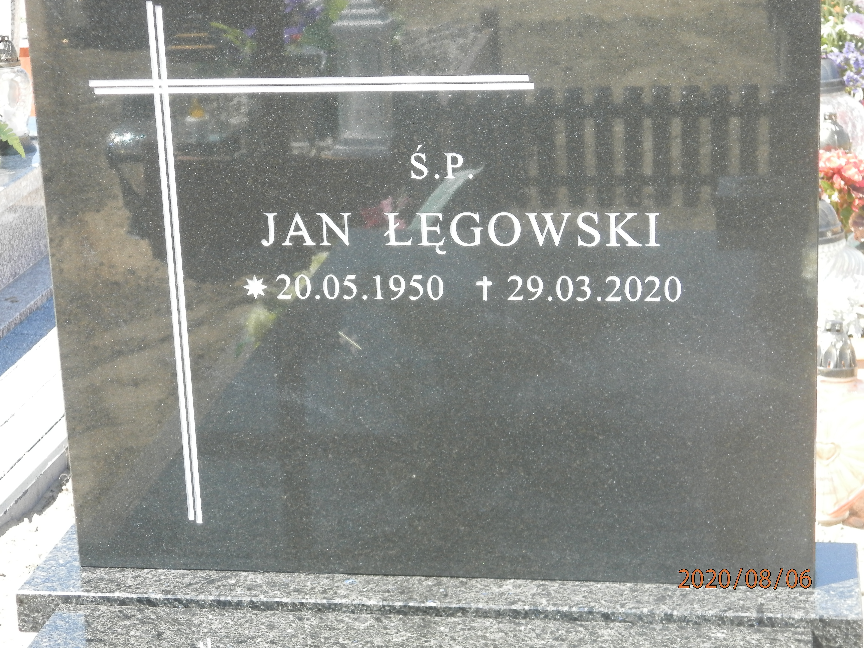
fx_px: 2047
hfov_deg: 23.8
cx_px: 432
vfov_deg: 18.0
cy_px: 324
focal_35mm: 82
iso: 160
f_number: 4.2
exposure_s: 1/160
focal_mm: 14.6
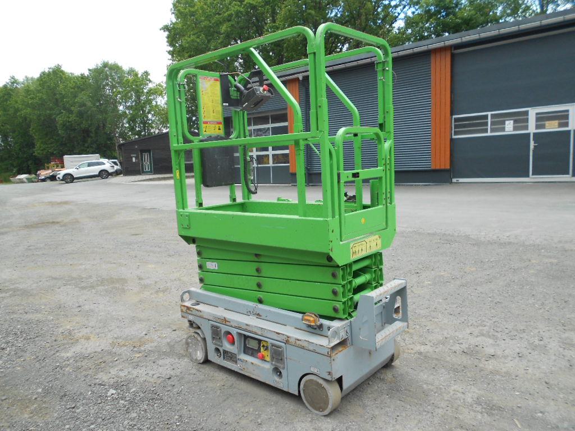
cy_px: 216
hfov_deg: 67.3
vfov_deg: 53.1
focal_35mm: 26
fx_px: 432
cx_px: 288
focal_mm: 4.6
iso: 80
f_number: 3.2
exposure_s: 1/160
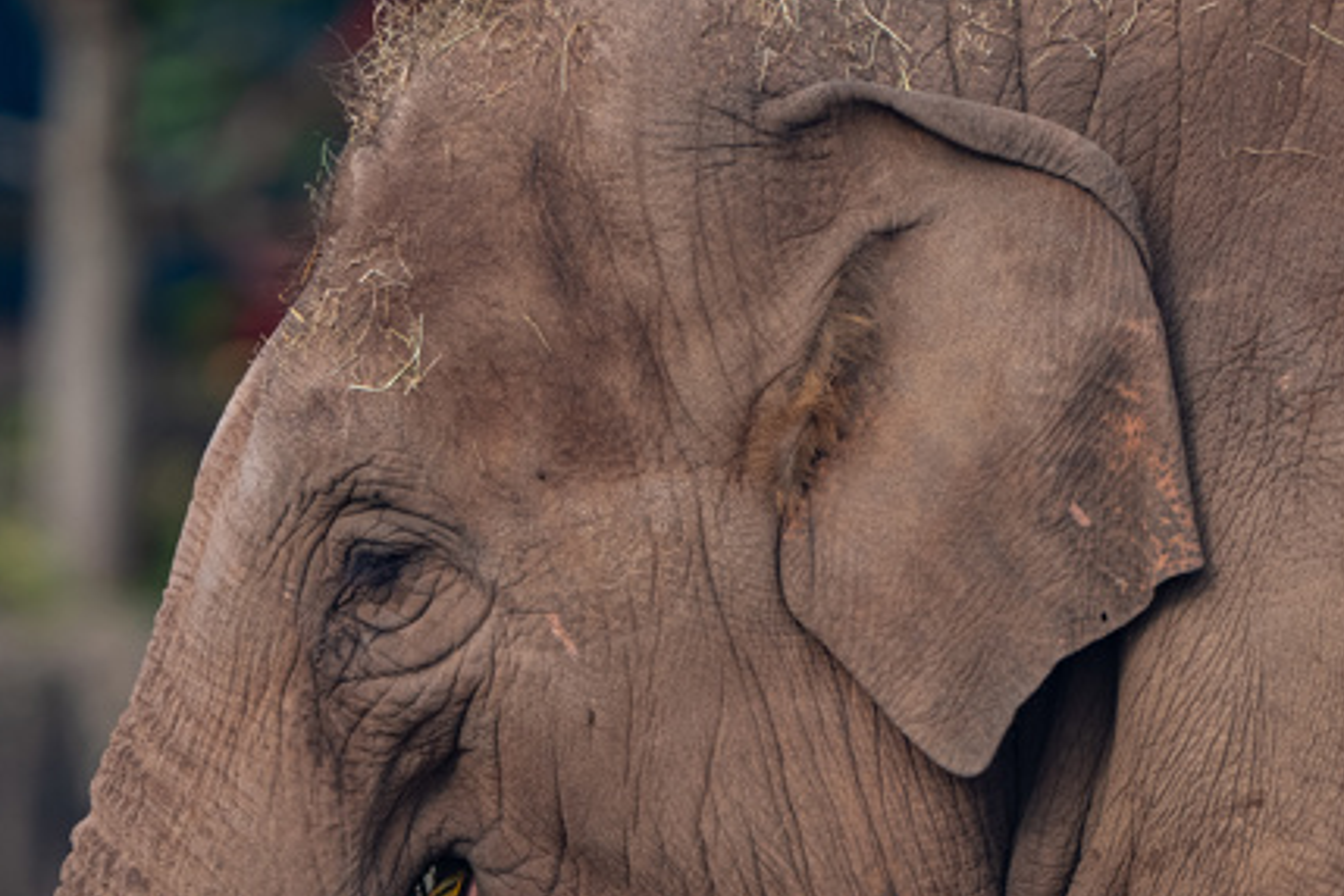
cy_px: 677
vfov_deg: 1.2
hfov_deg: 1.8
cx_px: 630
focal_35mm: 1120
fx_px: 41810
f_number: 6.3
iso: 250
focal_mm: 600
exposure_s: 1/640
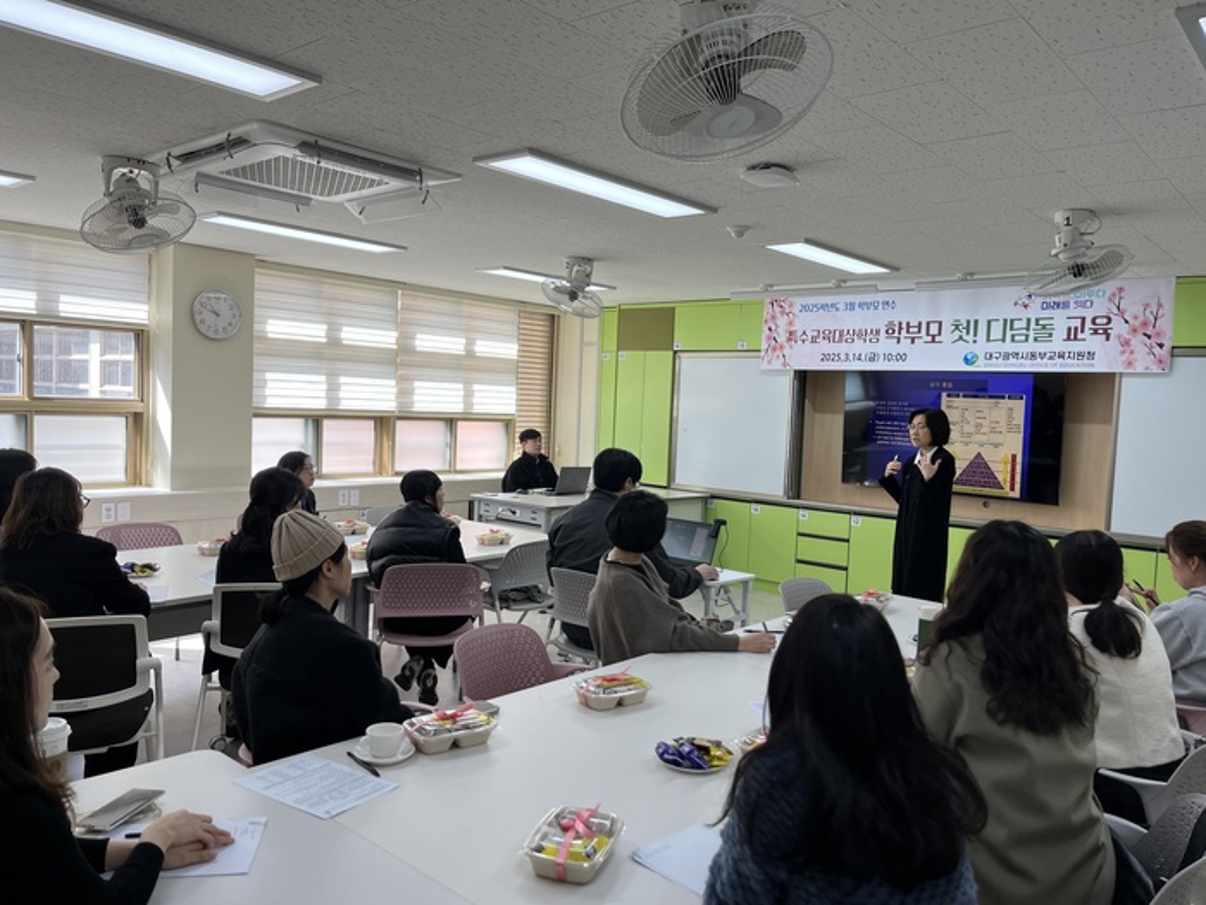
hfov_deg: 67.3
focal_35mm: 26
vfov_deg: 53.1
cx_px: 603
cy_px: 452
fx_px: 906
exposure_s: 1/235
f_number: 1.6
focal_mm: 5.1
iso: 40
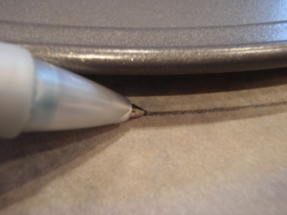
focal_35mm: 36
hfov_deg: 51.4
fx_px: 298
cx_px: 144
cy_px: 108
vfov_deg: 39.7
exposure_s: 1/5
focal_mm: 6.53
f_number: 4.1
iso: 200
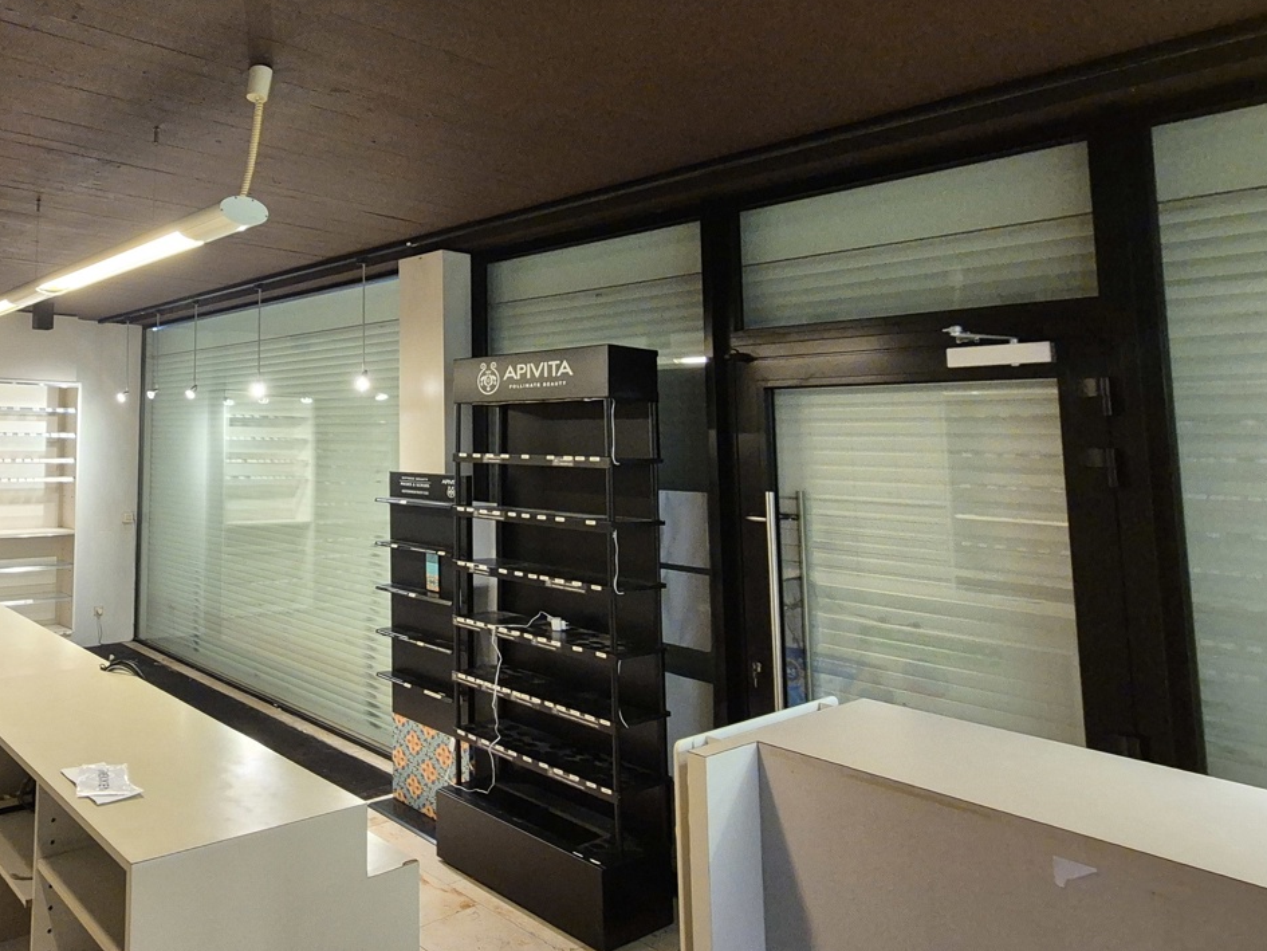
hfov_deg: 68.0
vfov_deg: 60.1
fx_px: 805
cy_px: 345
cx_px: 228
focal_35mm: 22
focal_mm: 2.2
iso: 800
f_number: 2.2
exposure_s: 1/50
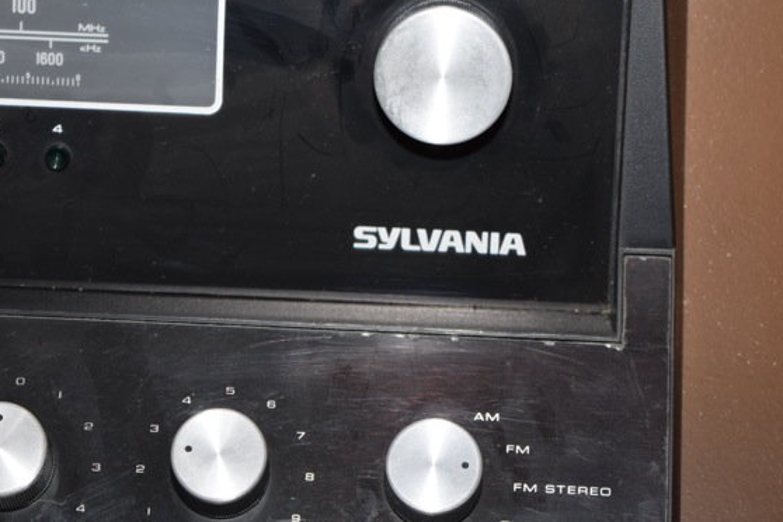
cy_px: 204
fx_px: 3216
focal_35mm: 148
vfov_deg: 9.3
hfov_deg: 13.9
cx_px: 351
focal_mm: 55
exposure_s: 1/60
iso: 450
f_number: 5.6
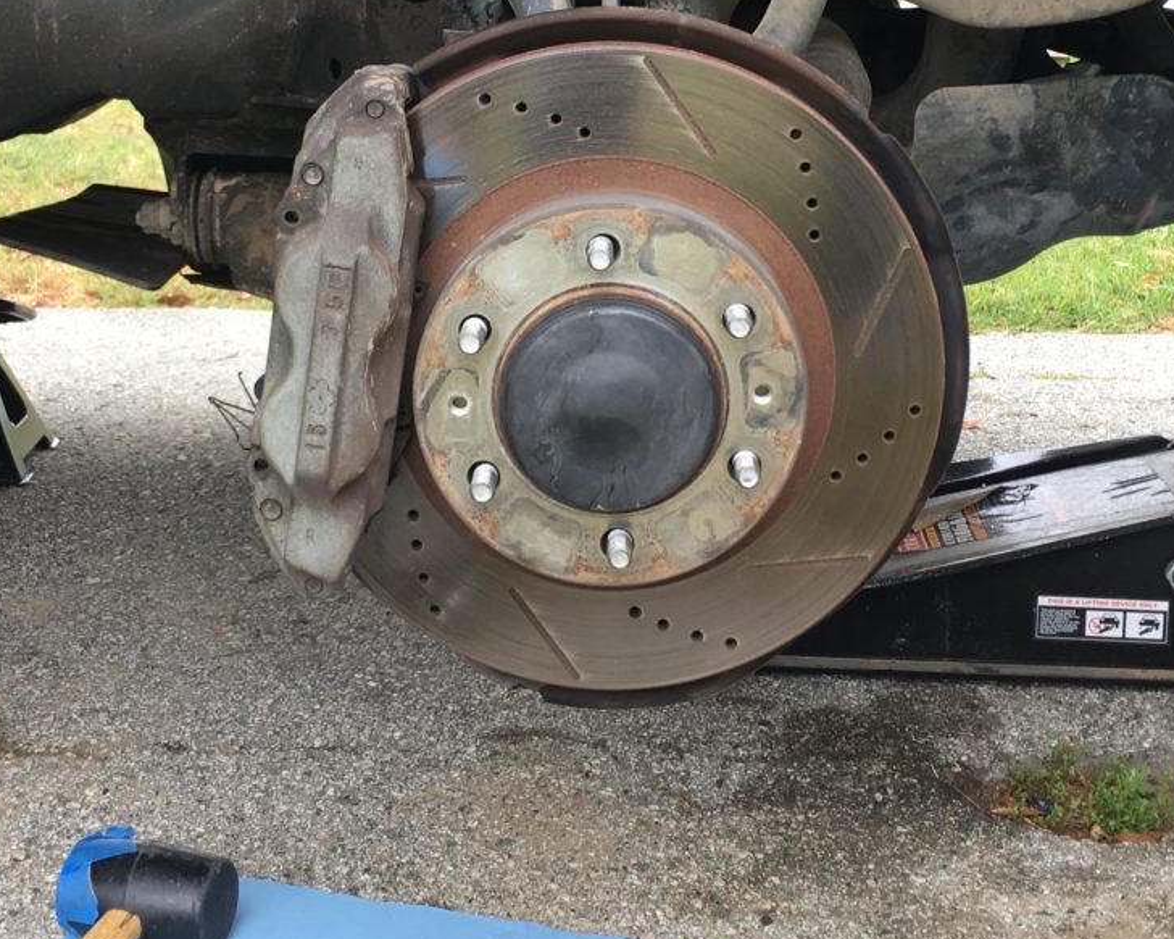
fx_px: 1945
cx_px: 576
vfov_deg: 26.8
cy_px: 232
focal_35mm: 56
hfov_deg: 33.6
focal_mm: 4.15
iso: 25
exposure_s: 1/120
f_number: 2.2
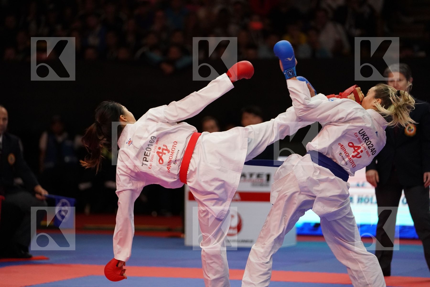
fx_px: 1935
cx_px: 215
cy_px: 144
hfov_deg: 12.7
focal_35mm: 162
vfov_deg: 8.5
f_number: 2.8
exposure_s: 1/1000
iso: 5000
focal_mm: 162
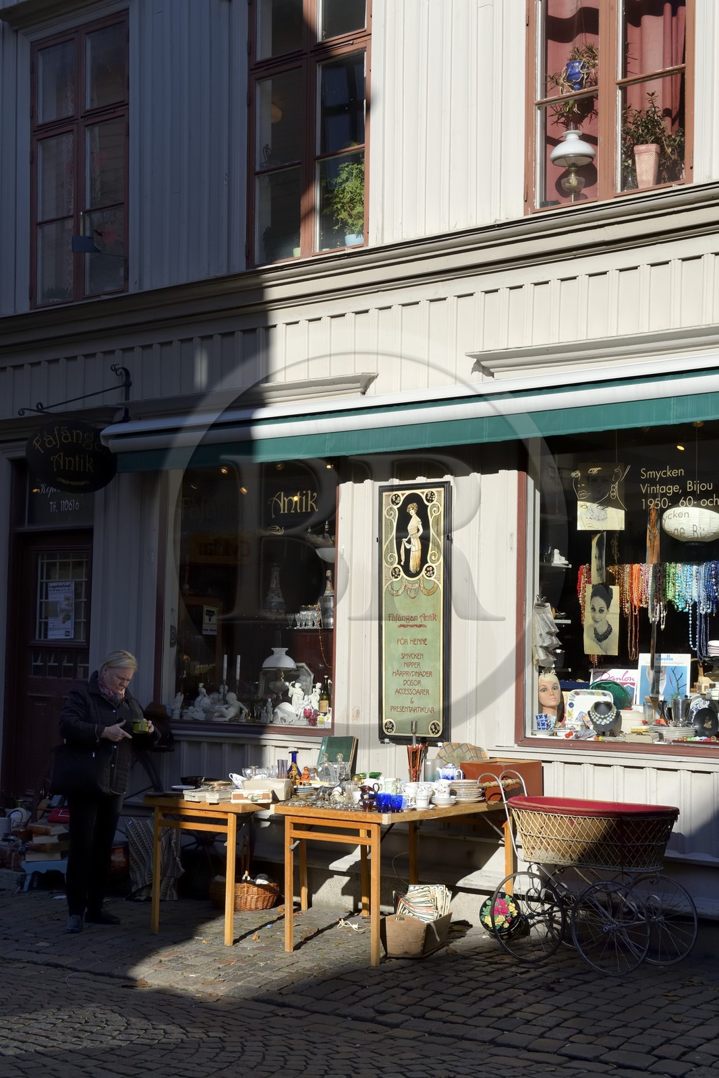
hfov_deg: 24.6
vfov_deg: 36.3
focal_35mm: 55
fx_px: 1648
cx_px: 360
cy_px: 539
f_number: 11
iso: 200
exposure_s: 1/200
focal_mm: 55
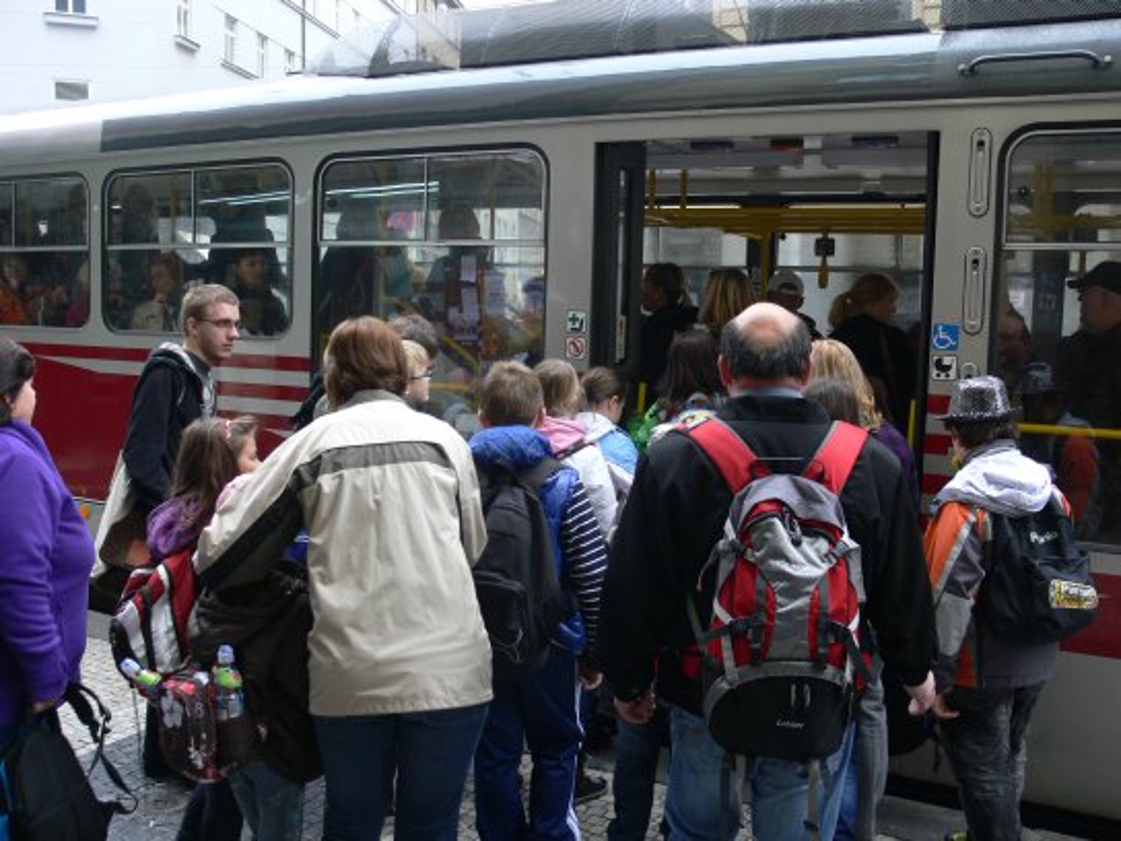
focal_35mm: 35
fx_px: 1133
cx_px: 560
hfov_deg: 52.6
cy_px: 420
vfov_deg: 40.7
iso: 100
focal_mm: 7.4
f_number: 3.6
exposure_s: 1/60
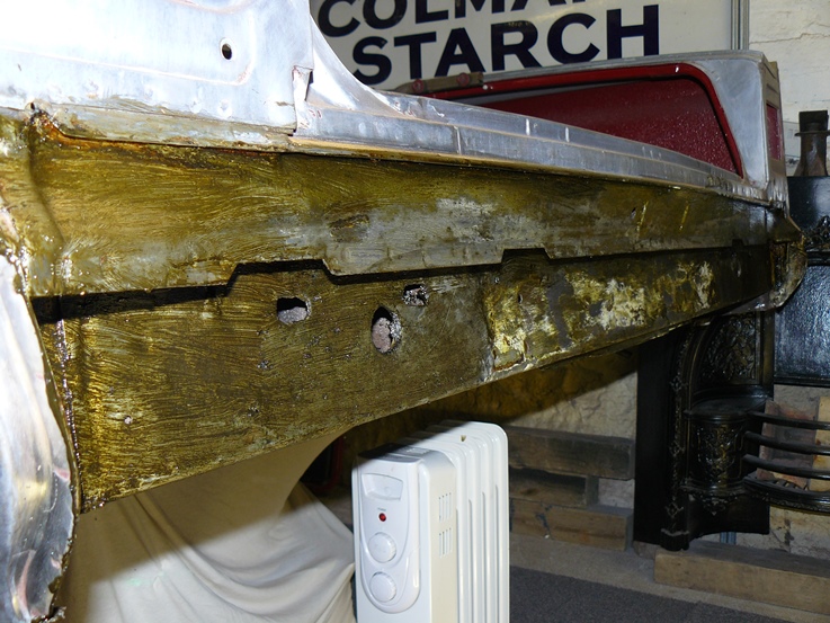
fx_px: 863
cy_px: 312
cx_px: 415
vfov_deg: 39.7
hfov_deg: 51.3
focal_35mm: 36
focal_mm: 6
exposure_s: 1/30
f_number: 2.8
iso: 100
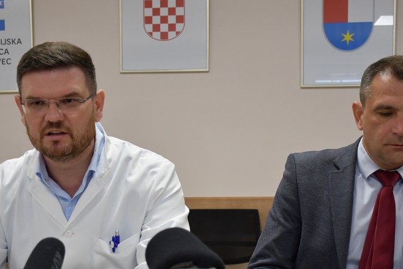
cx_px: 203
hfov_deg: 37.5
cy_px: 199
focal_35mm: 53
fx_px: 593
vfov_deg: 25.2
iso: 800
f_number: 3.8
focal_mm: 23
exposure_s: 1/125
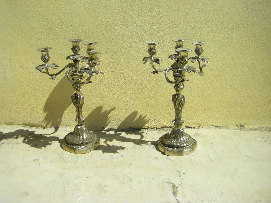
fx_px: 297
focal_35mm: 38
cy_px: 102
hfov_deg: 49.0
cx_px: 136
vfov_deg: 37.7
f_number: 7
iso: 64
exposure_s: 1/320
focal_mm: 6.3
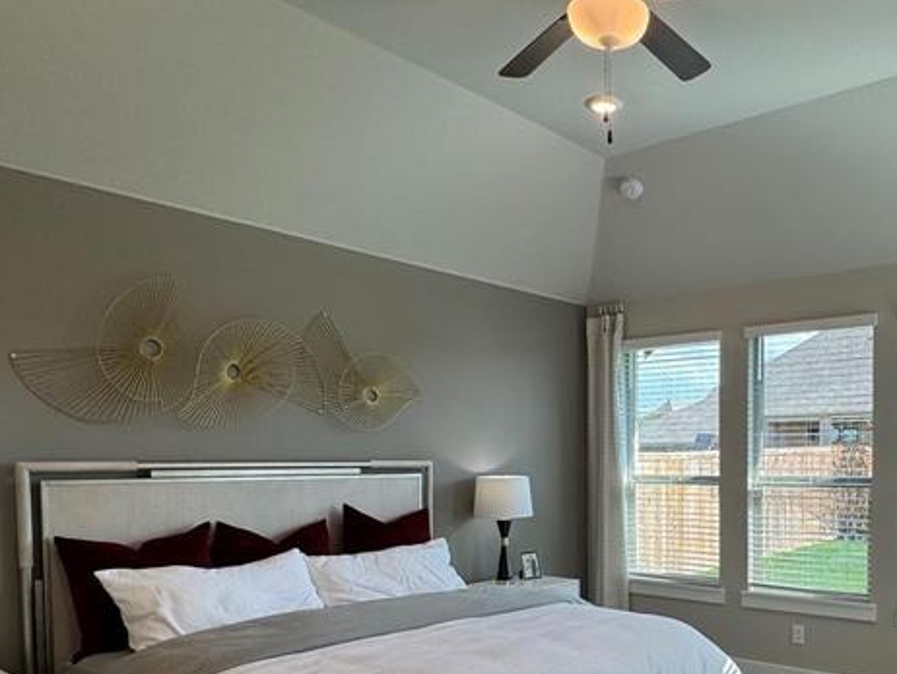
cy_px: 493
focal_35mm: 31
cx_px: 676
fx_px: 804
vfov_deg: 44.2
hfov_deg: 55.5
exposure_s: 1/160
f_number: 2.2
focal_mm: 2.22
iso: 40
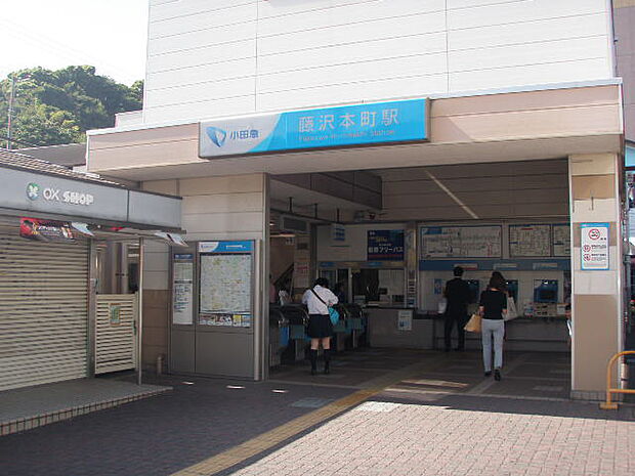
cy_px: 238
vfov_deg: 37.7
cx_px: 318
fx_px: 697
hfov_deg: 49.0
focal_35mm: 38
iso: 80
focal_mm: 6.7
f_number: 3.5
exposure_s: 1/250
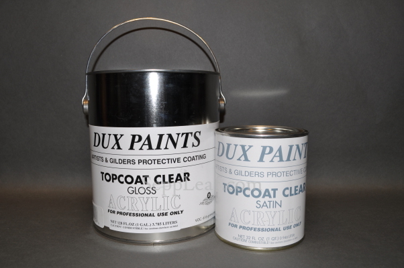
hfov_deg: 57.3
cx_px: 202
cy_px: 134
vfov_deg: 39.9
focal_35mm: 33
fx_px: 370
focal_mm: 22
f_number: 9
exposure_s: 1/160
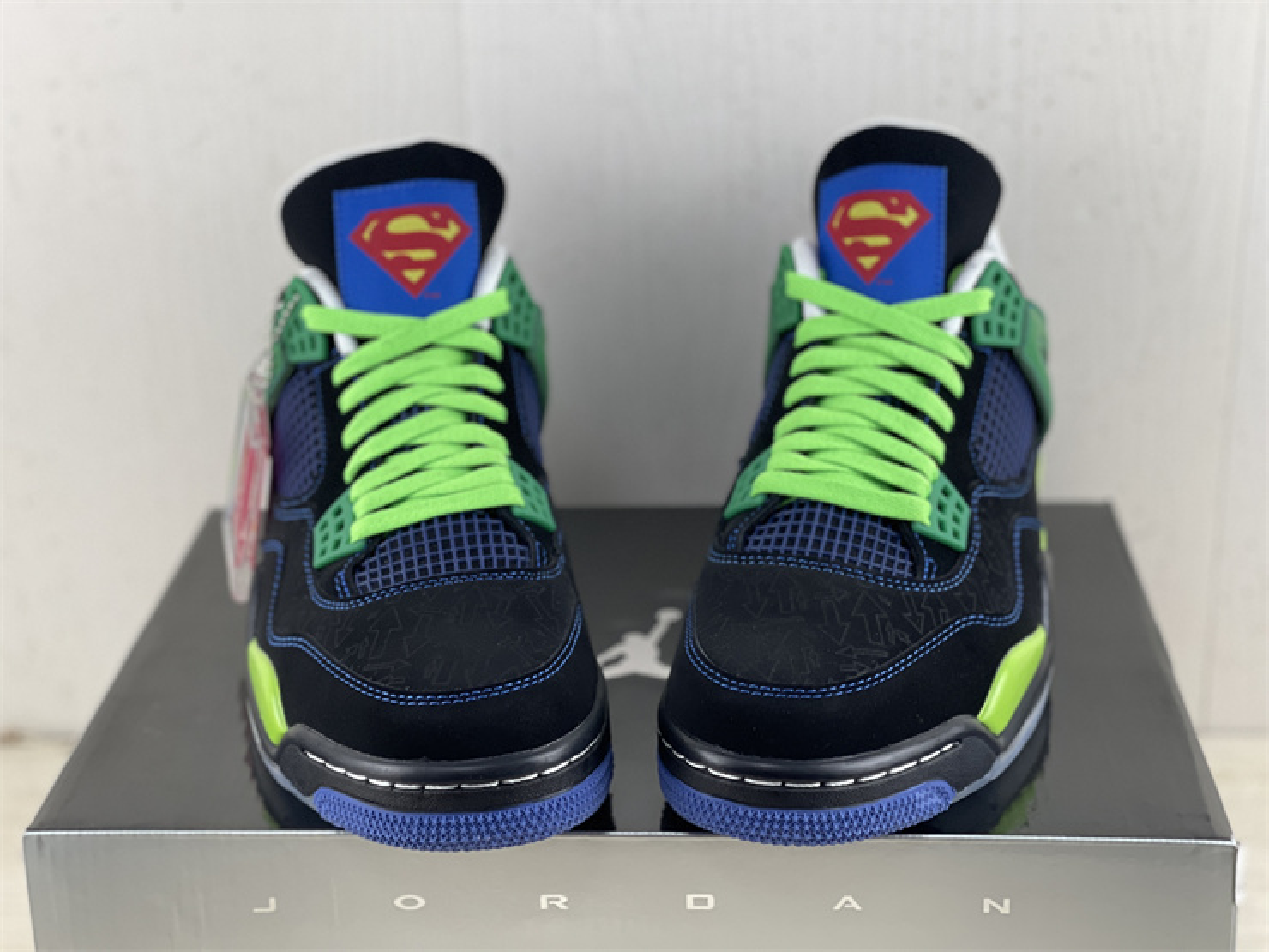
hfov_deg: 30.3
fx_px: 2346
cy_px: 476
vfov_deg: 22.9
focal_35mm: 64
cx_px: 634
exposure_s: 1/100
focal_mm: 7.5
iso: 160
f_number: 2.2
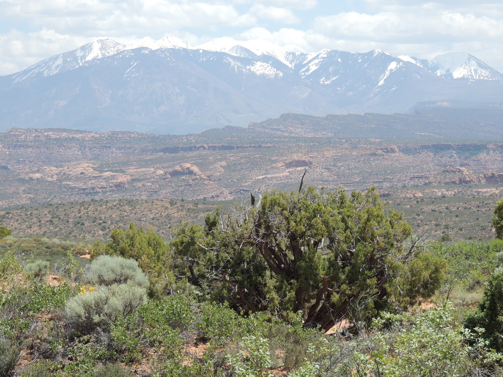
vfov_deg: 9.6
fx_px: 2252
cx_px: 252
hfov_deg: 12.7
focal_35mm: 155
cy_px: 188
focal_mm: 27.6
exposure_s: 1/500
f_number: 4.4
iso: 100
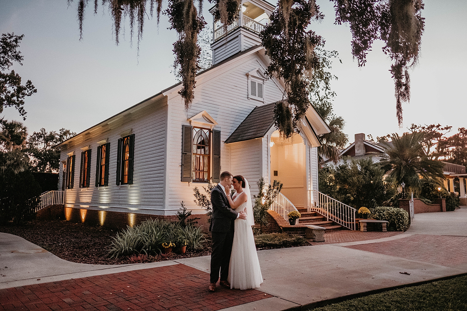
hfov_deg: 73.7
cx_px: 234
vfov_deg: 53.1
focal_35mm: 24
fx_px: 311
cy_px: 156
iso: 4000
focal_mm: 16
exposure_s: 1/100
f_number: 1.4
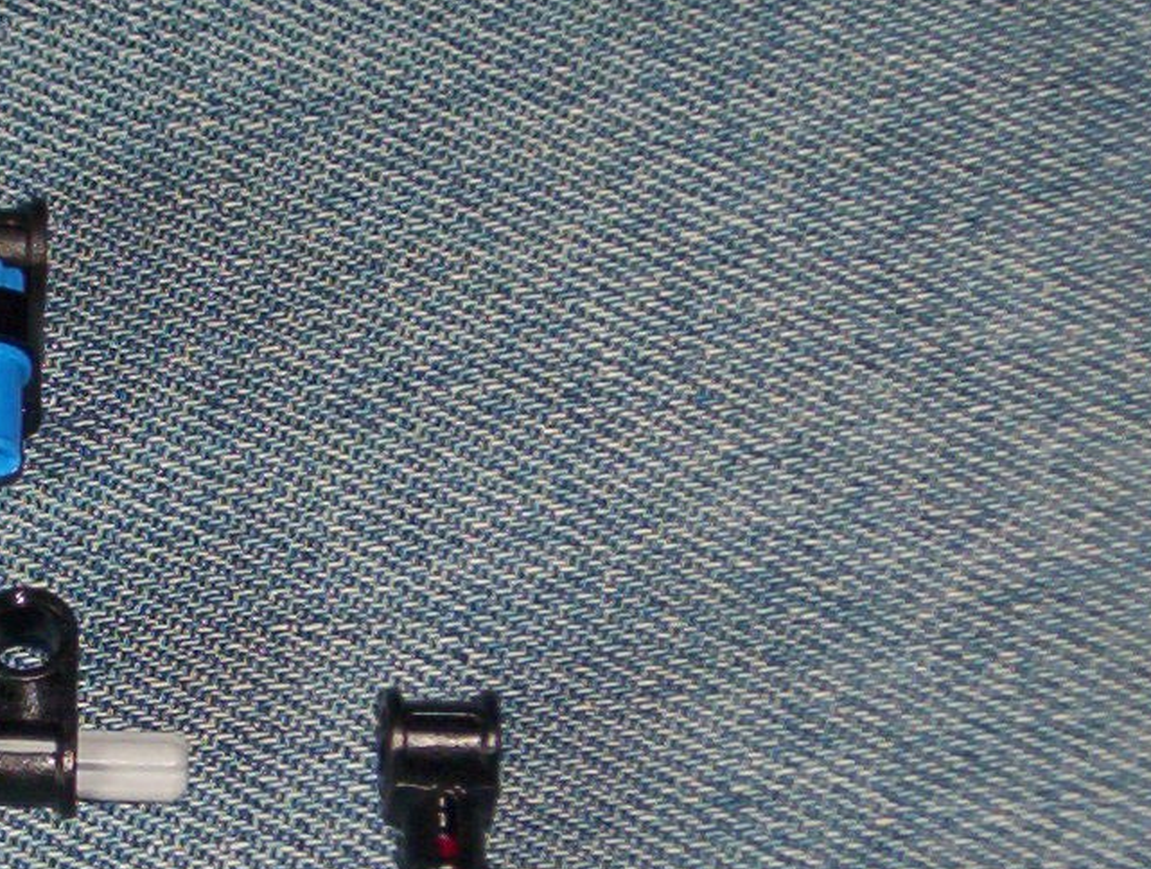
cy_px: 474
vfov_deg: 9.1
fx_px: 5433
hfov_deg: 11.9
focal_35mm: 163
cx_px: -122
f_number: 3.54
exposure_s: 1/46.6
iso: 140
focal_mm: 9.98
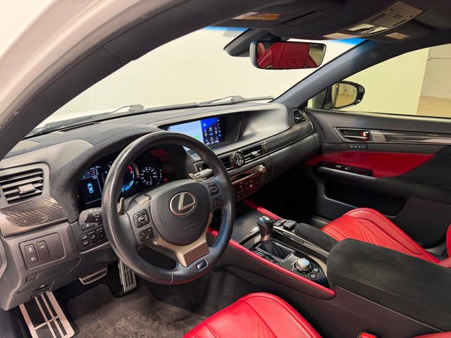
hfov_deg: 71.6
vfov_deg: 56.8
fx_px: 313
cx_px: 226
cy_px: 169
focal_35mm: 24
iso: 160
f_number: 1.78
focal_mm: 6.76
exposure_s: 1/60
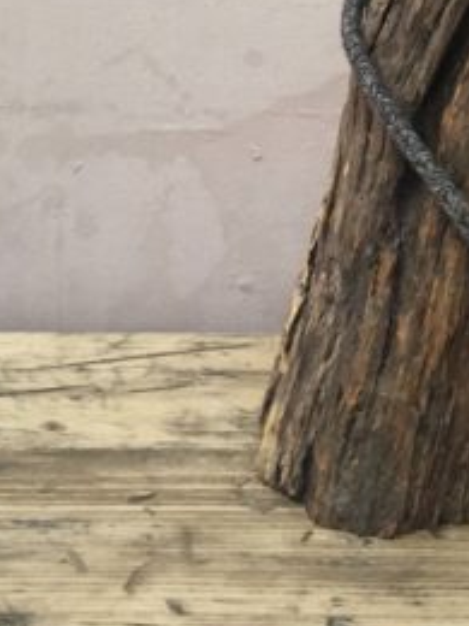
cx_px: 127
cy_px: -378
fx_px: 2059
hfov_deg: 13.0
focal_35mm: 114
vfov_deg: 15.6
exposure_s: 1/100
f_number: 2.2
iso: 50
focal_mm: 4.15
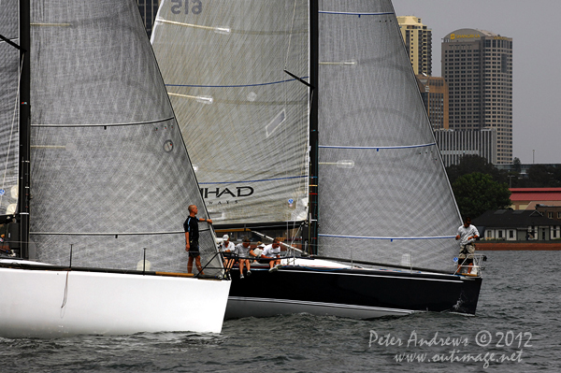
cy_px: 186
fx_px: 4671
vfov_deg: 4.6
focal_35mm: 300
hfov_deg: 6.9
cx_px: 280
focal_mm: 200
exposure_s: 1/1000
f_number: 8.5
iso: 400
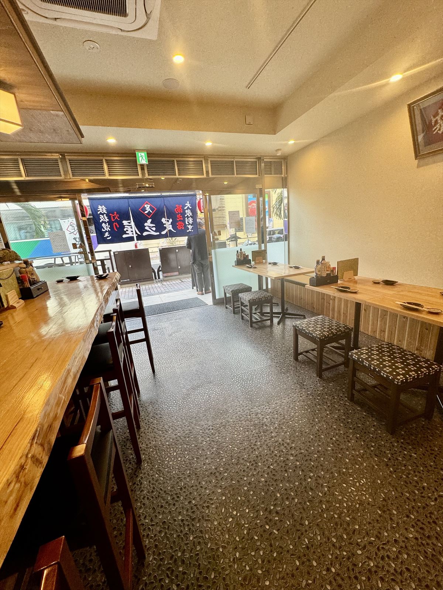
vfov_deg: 102.1
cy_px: 295
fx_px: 239
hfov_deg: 85.7
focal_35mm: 14
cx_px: 222
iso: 100
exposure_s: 1/120
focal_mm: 2.22
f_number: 2.2
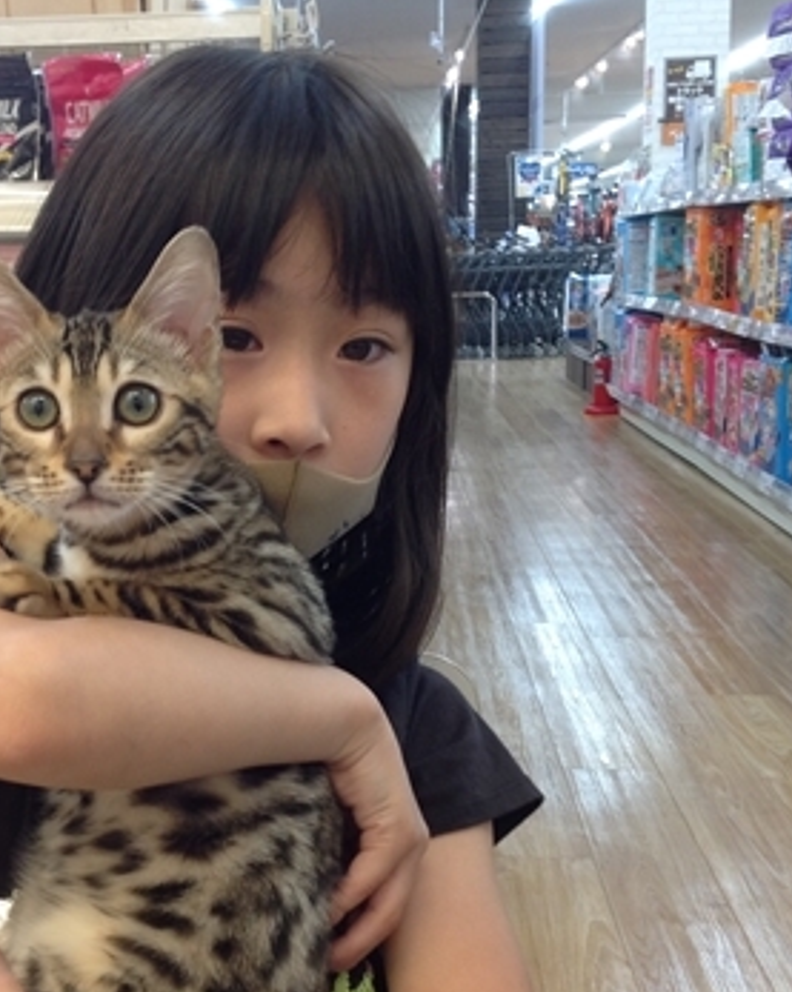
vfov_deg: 31.9
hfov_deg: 25.5
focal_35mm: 59
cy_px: 563
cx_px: 223
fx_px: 1731
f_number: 2.4
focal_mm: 4.28
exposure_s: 1/24
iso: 50
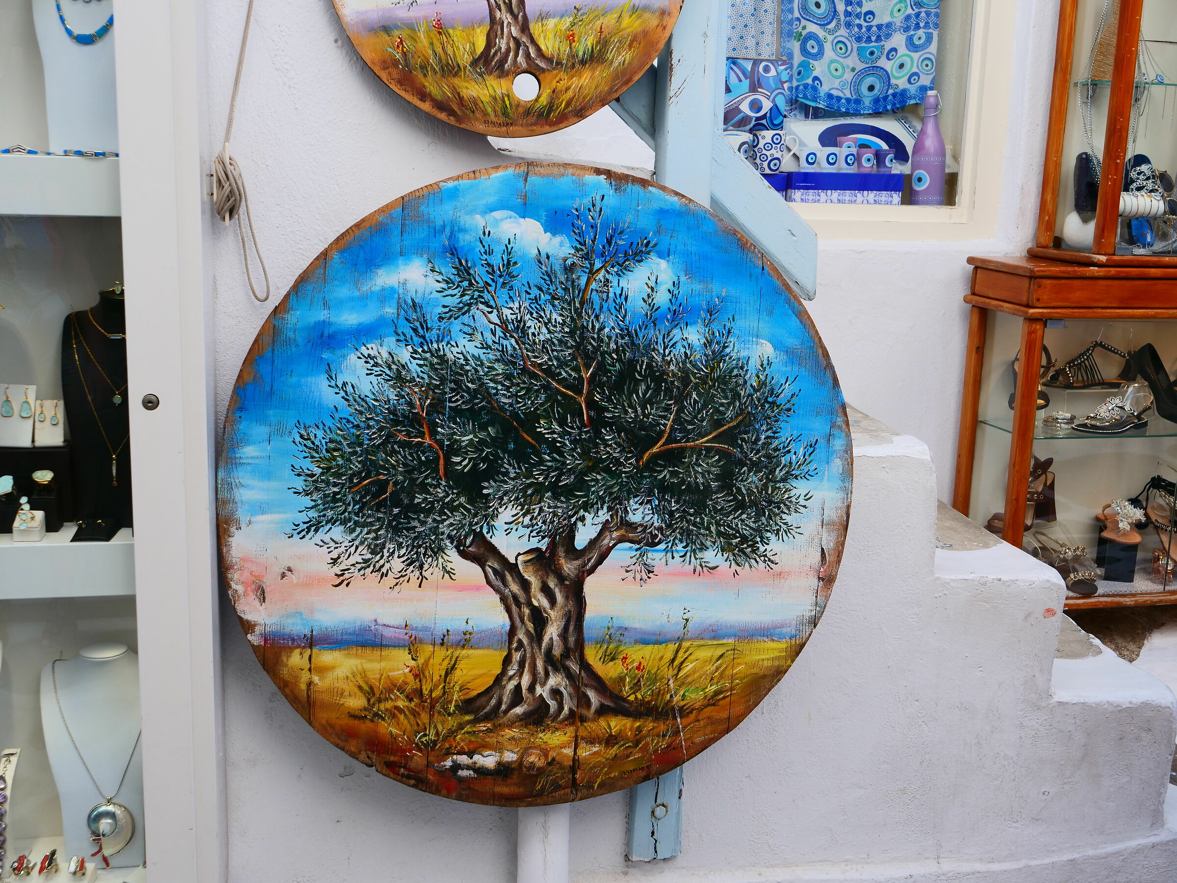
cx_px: 588
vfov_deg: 36.0
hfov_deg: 46.8
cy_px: 442
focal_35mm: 40
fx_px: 1360
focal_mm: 20
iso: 200
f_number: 5.6
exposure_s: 1/250
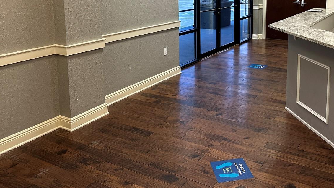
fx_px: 328
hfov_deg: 53.2
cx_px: 216
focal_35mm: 37
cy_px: 25
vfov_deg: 30.8
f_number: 1.78
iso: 200
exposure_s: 1/120
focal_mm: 6.86
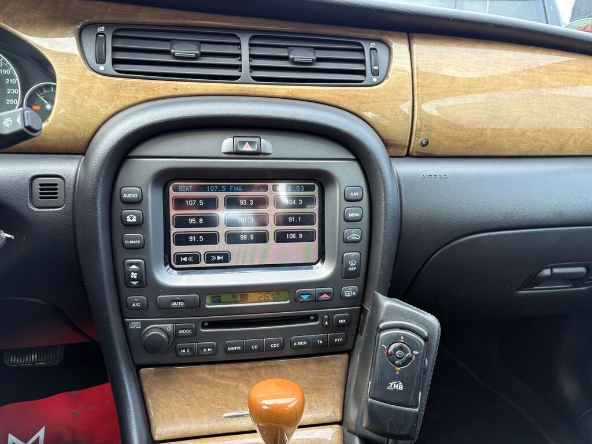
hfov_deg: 67.3
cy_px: 222
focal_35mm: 26
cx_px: 296
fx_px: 445
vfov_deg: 53.1
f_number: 1.6
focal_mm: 5.96
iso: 64
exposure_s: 1/75
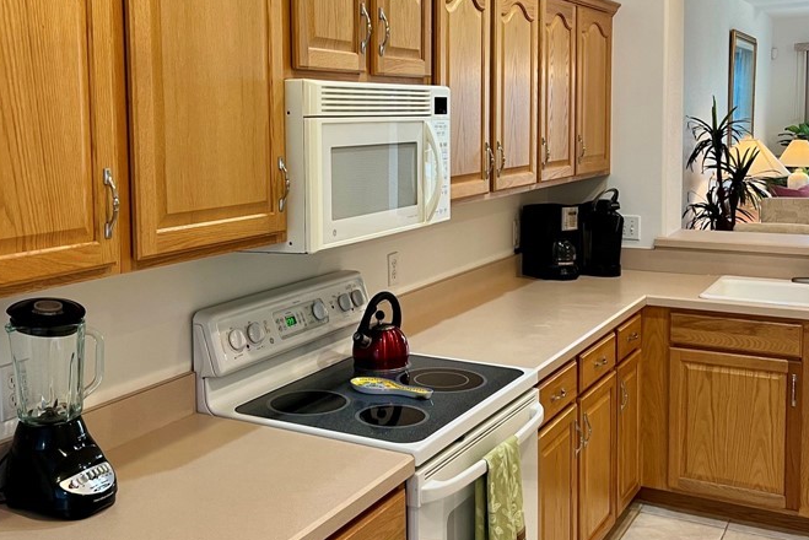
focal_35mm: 42
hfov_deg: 46.2
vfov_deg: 31.7
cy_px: 184
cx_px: 336
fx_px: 944
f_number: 1.5
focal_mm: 5.7
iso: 125
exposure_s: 1/60
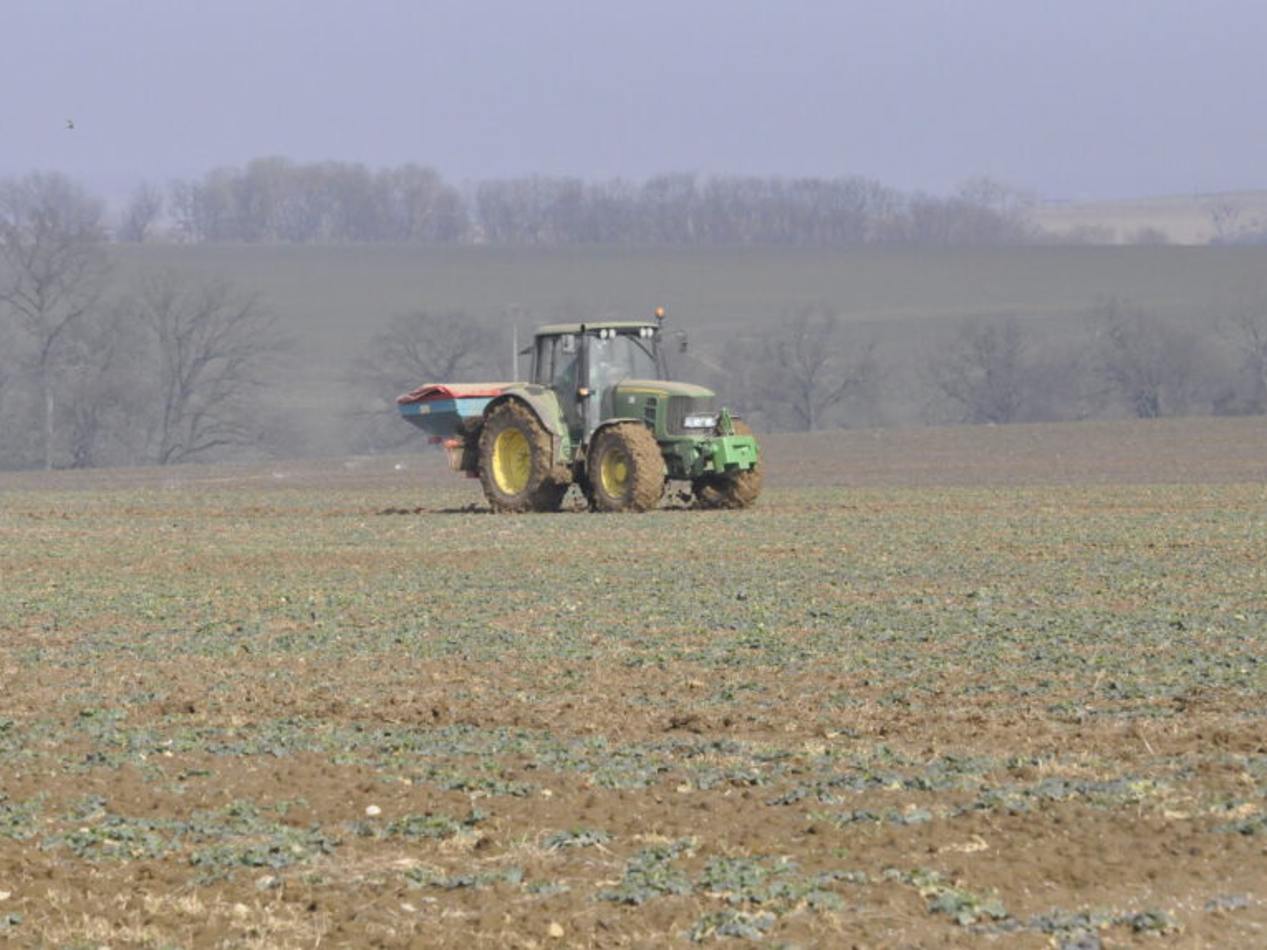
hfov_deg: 8.3
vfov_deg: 6.3
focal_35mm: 238
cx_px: 651
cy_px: 477
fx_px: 8696
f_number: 11
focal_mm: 145
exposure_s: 1/3200
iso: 3200
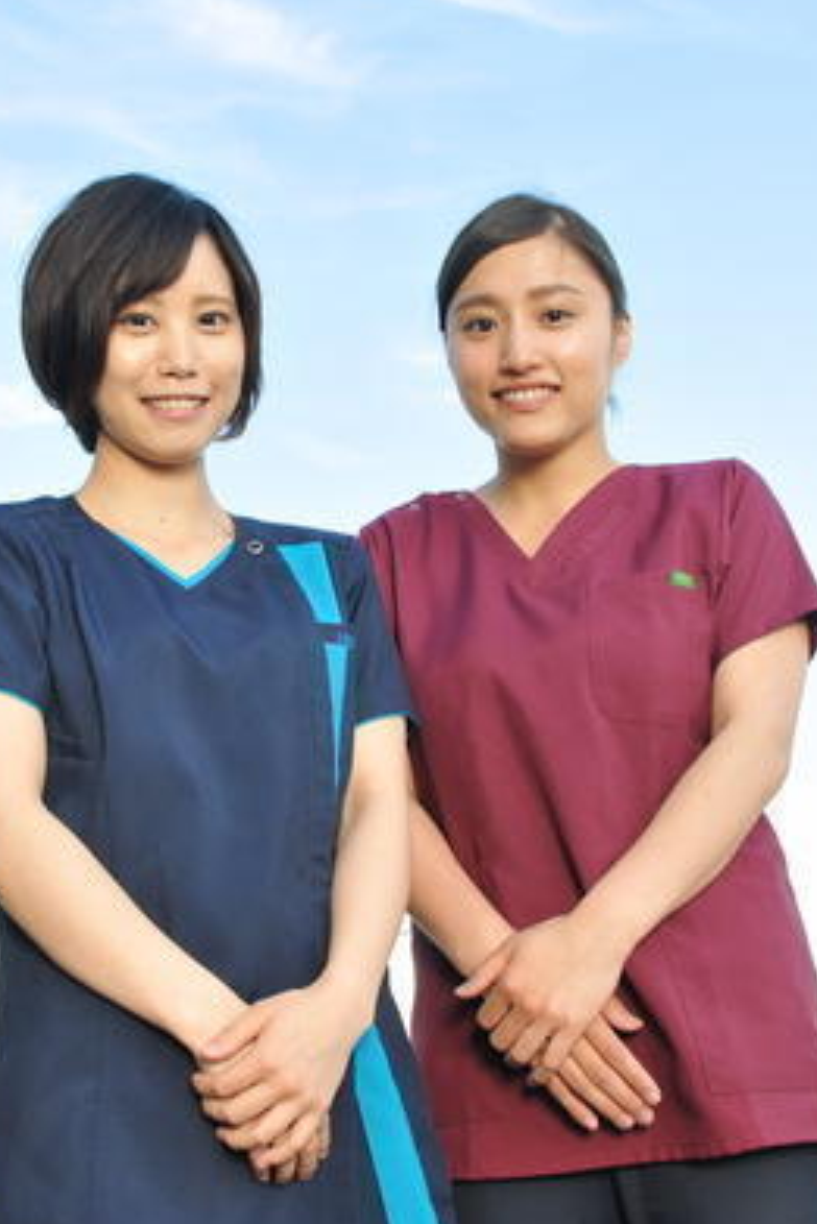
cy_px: 609
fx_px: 1564
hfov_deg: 29.1
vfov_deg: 42.7
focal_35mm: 46
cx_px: 297
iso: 400
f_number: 10
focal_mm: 20
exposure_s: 1/160
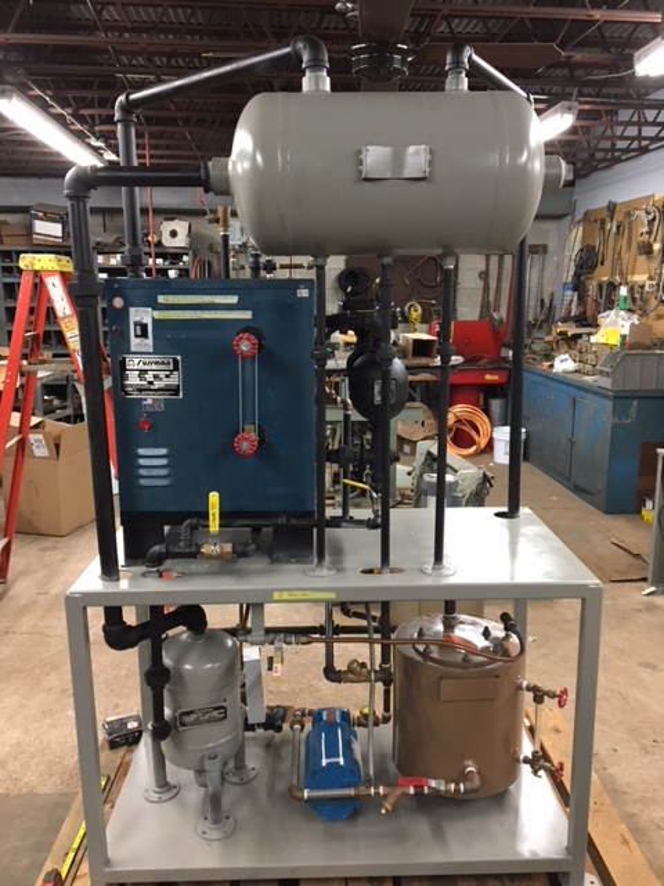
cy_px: 443
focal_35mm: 29
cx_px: 332
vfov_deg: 61.7
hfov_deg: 48.2
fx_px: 742
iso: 125
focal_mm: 4.15
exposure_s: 1/30
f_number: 2.2
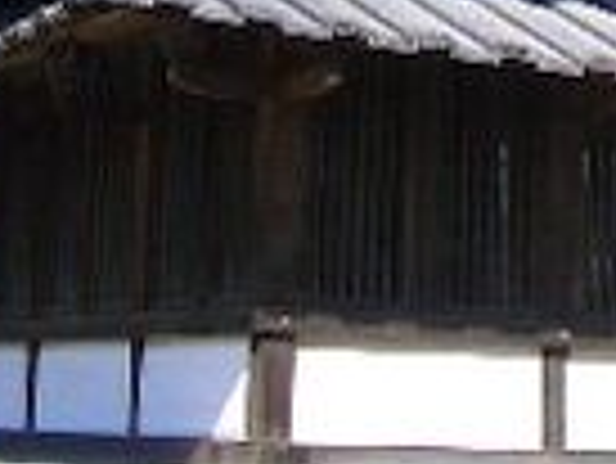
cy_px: -286
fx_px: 2957
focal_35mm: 166
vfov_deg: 8.7
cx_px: 962
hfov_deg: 11.3
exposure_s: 1/400
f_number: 4.3
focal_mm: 5.8
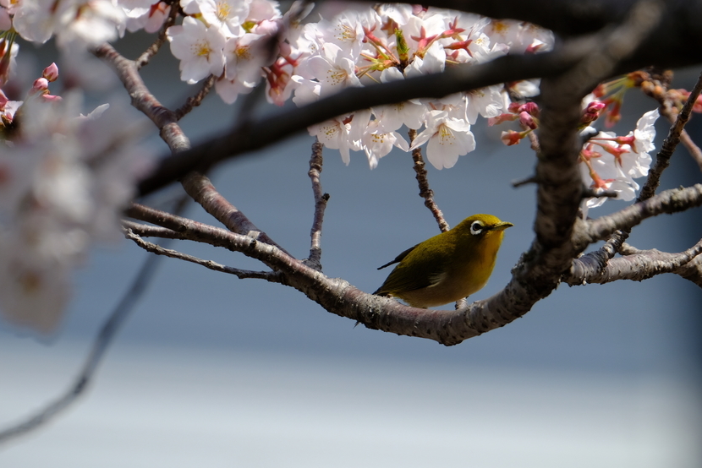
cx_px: 415
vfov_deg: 1.6
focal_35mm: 867
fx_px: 16911
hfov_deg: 2.4
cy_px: 271
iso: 200
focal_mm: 400
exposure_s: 1/340
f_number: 5.6
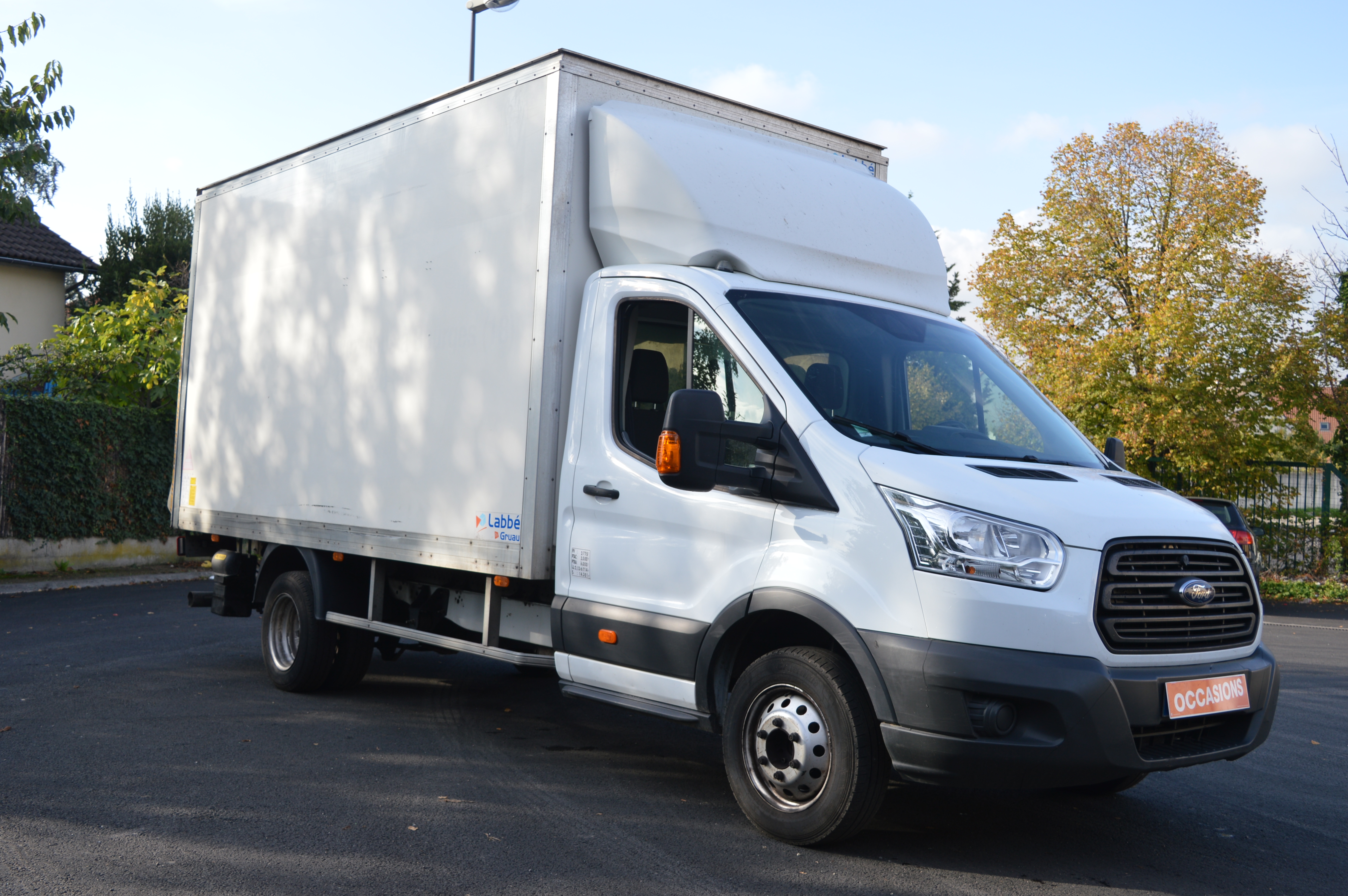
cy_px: 448
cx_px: 674
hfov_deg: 53.2
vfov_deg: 36.8
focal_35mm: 36
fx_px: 1347
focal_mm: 24
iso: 100
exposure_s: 1/200
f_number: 7.1
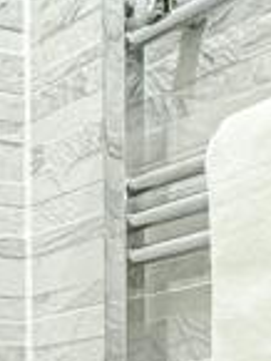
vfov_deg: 18.2
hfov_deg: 12.4
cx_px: -341
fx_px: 1032
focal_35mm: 99
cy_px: 498
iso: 200
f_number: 2.2
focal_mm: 2.22
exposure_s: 1/50
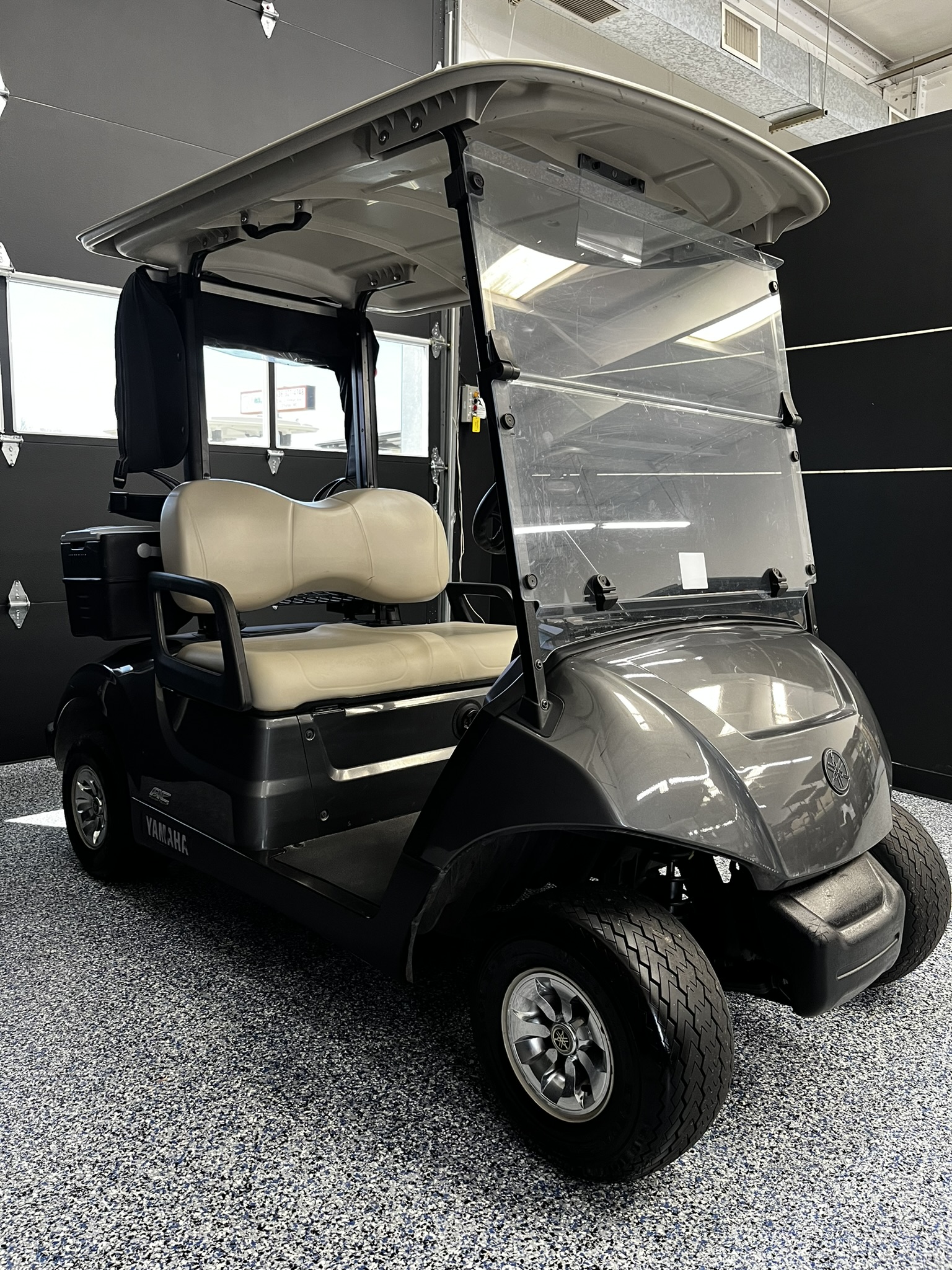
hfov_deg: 53.1
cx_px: 476
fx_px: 953
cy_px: 635
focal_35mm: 26
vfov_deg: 67.3
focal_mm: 5.1
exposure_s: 1/60
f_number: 1.6
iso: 125
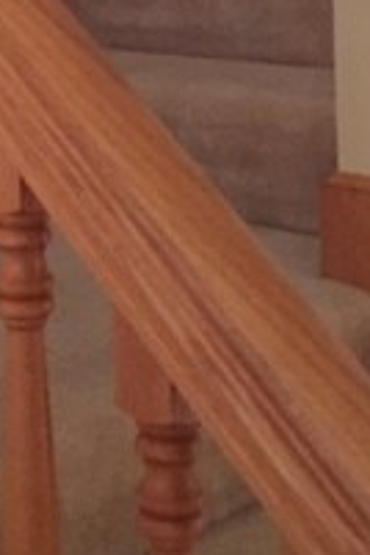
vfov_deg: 20.1
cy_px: -77
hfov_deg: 14.1
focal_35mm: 96
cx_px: 25
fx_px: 1480
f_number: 2.2
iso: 640
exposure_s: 1/15
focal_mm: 4.15
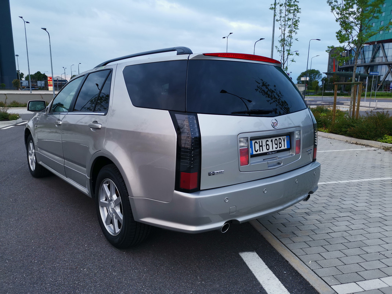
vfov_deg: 51.3
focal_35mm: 27
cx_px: 196
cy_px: 147
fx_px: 306
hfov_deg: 65.3
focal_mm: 5.58
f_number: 1.8
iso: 100
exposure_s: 1/100
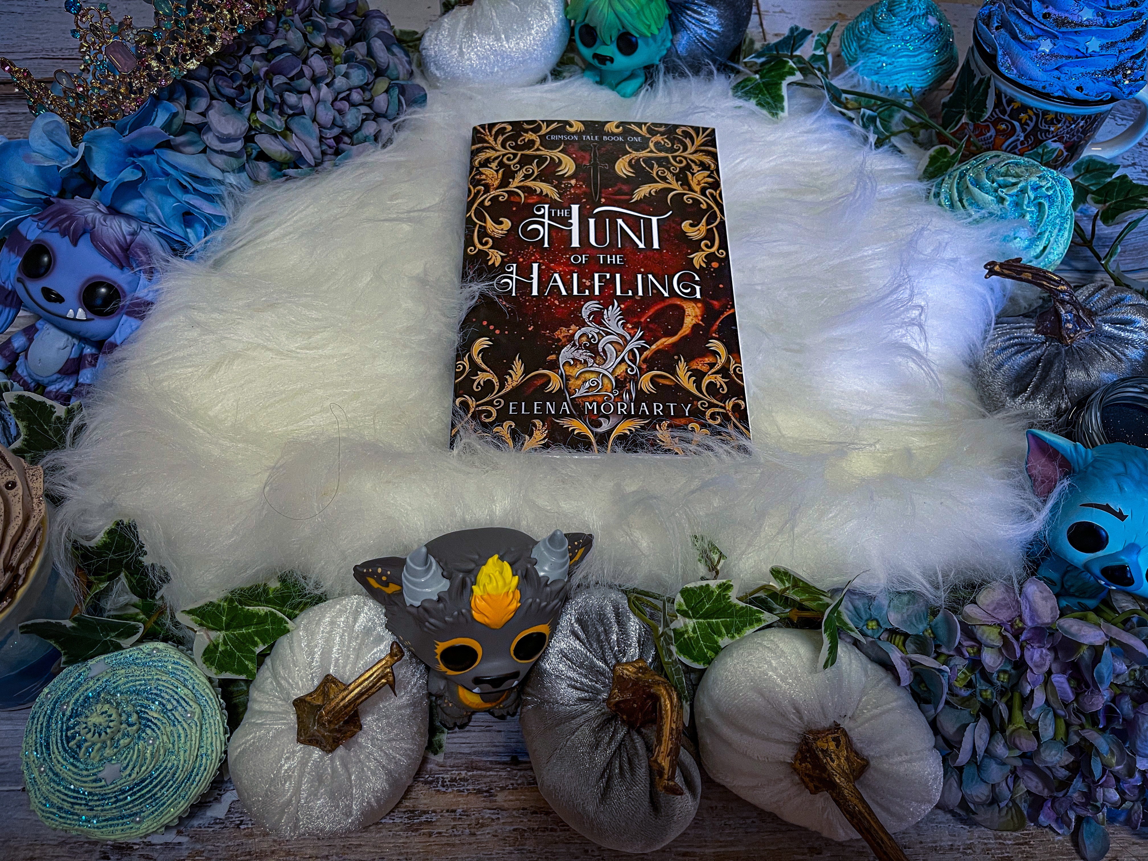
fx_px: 862
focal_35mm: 26
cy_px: 430
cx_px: 574
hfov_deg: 67.3
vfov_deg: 53.1
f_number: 1.6
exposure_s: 1/50
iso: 100
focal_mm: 5.1
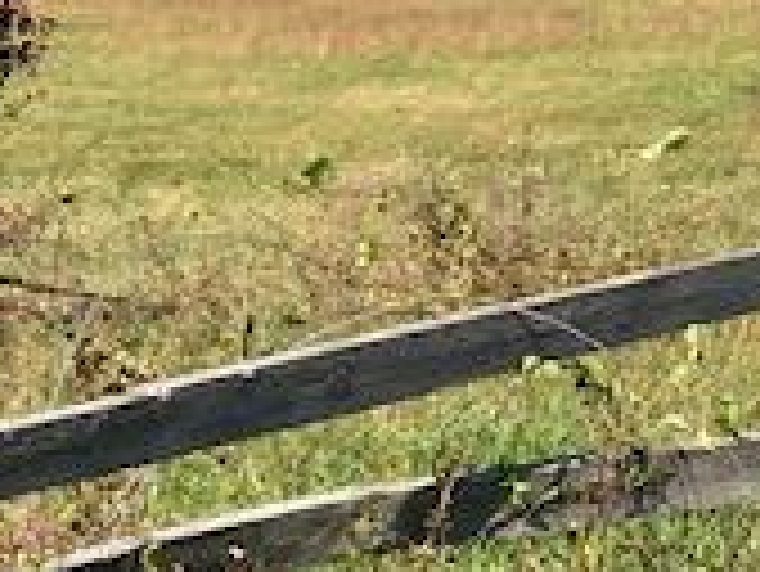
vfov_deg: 14.0
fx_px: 2329
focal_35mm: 106
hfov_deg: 18.0
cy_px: 392
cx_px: 791
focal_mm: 3.99
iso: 20
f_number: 1.8
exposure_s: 1/1429
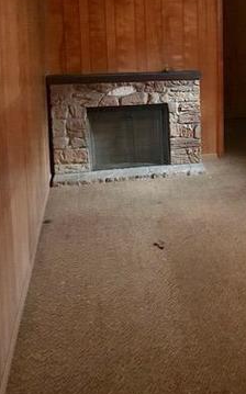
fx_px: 516
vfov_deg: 40.6
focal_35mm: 48
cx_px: 231
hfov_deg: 25.8
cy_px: 95
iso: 250
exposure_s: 1/4
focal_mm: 3.99
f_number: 1.8
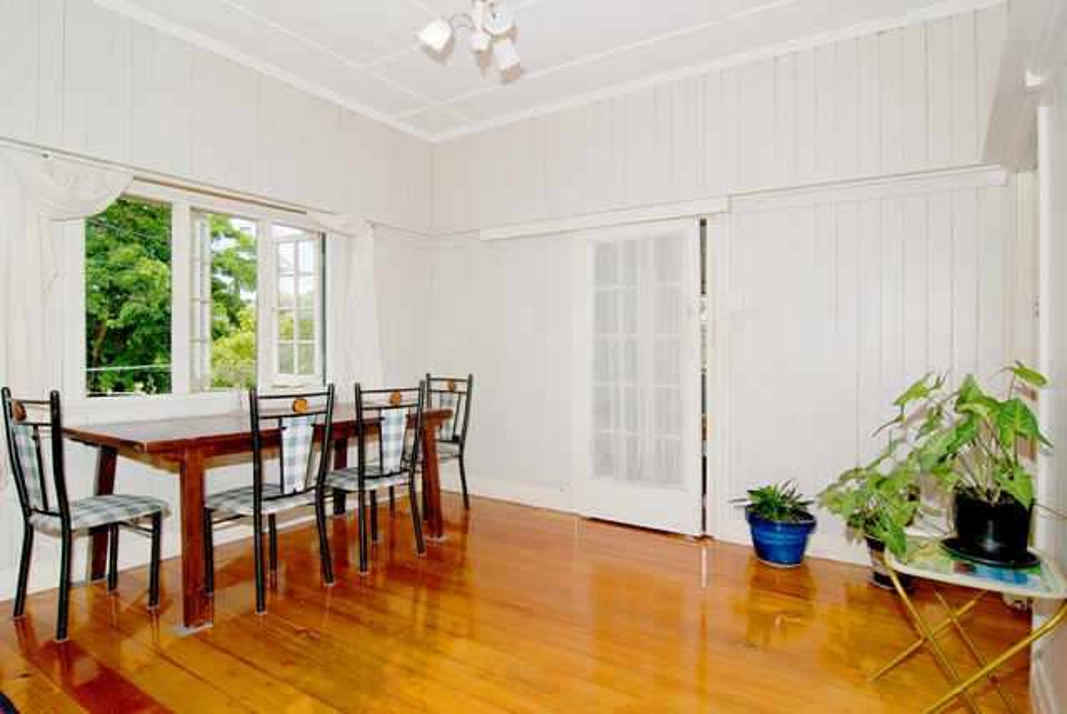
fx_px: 534
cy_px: 357
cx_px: 534
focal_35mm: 18
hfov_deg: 89.9
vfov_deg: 67.5
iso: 250
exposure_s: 1/160
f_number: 10
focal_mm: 12
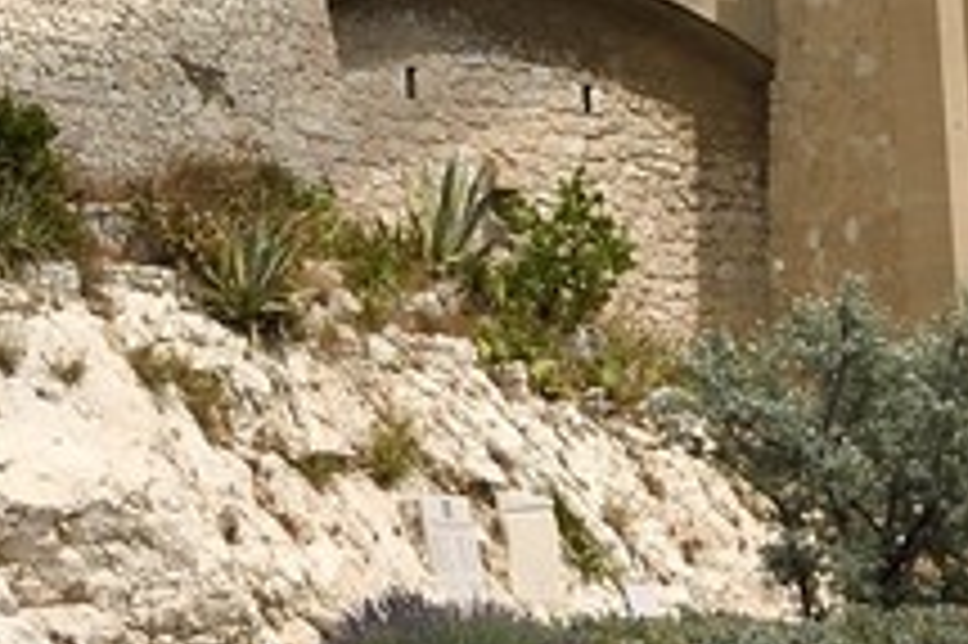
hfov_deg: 8.0
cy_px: -1574
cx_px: -329
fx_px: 6797
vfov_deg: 5.0
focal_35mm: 253
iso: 200
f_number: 13
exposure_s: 1/400
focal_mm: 34
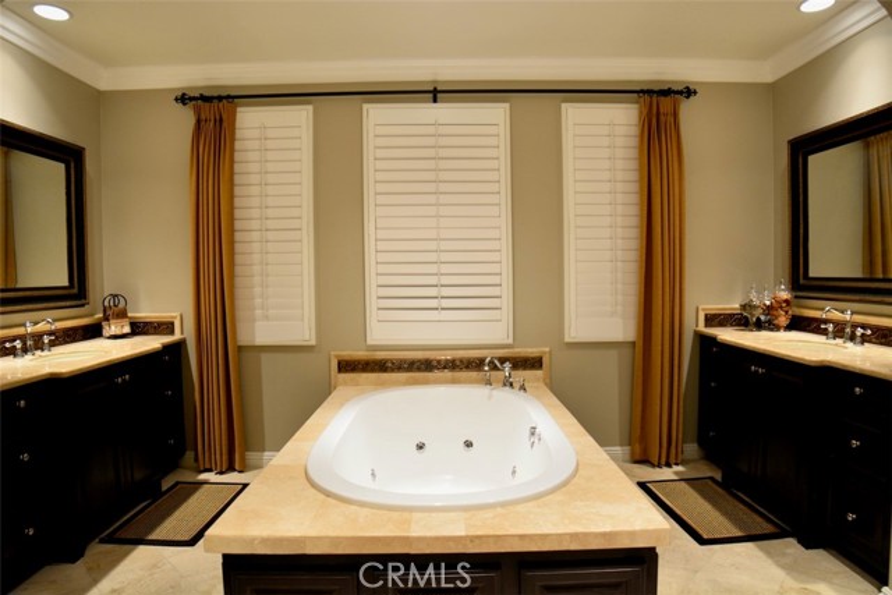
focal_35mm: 21
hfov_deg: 81.2
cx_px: 446
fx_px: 520
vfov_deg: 59.5
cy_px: 298
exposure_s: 1/50
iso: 800
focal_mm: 14
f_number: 3.5
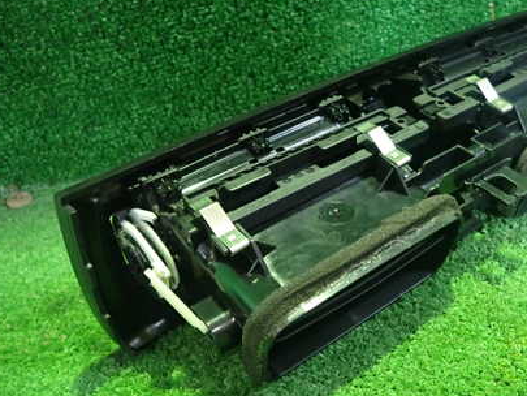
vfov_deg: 38.7
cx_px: 376
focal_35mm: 37
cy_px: 211
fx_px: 563
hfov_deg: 48.7
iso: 800
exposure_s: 1/30
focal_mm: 4.5
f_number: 2
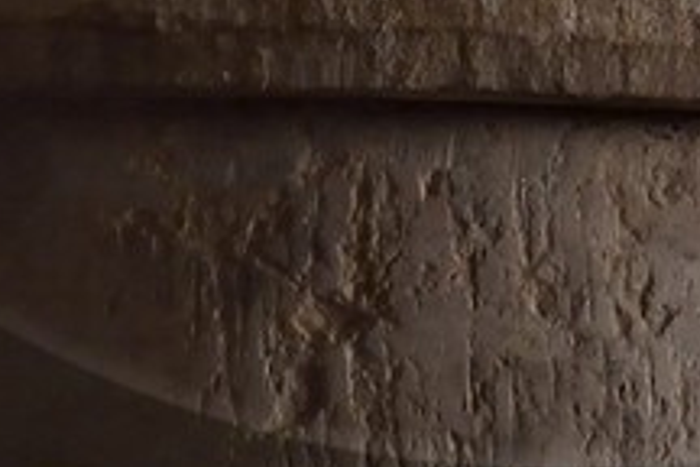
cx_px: 570
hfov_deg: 5.8
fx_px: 6902
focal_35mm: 355
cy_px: -720
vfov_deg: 3.8
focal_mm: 48
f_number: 4.5
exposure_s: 1/50
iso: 1600
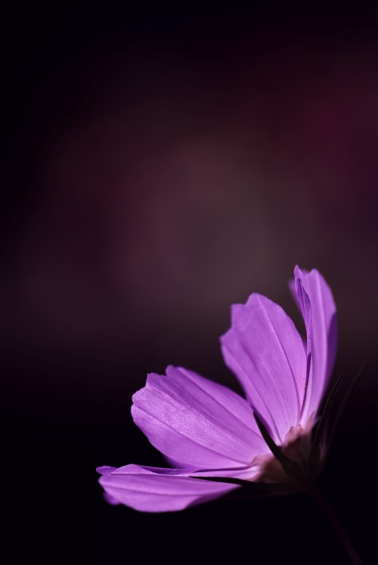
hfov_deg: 9.2
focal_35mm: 150
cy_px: 282
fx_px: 2357
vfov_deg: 13.7
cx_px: 189
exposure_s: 1/1000
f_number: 3.5
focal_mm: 100
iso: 100
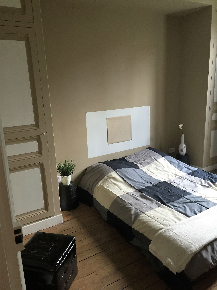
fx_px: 242
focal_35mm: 29
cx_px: 108
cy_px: 145
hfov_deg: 48.2
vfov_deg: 61.7
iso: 160
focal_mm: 4.15
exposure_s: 1/33
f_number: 2.2
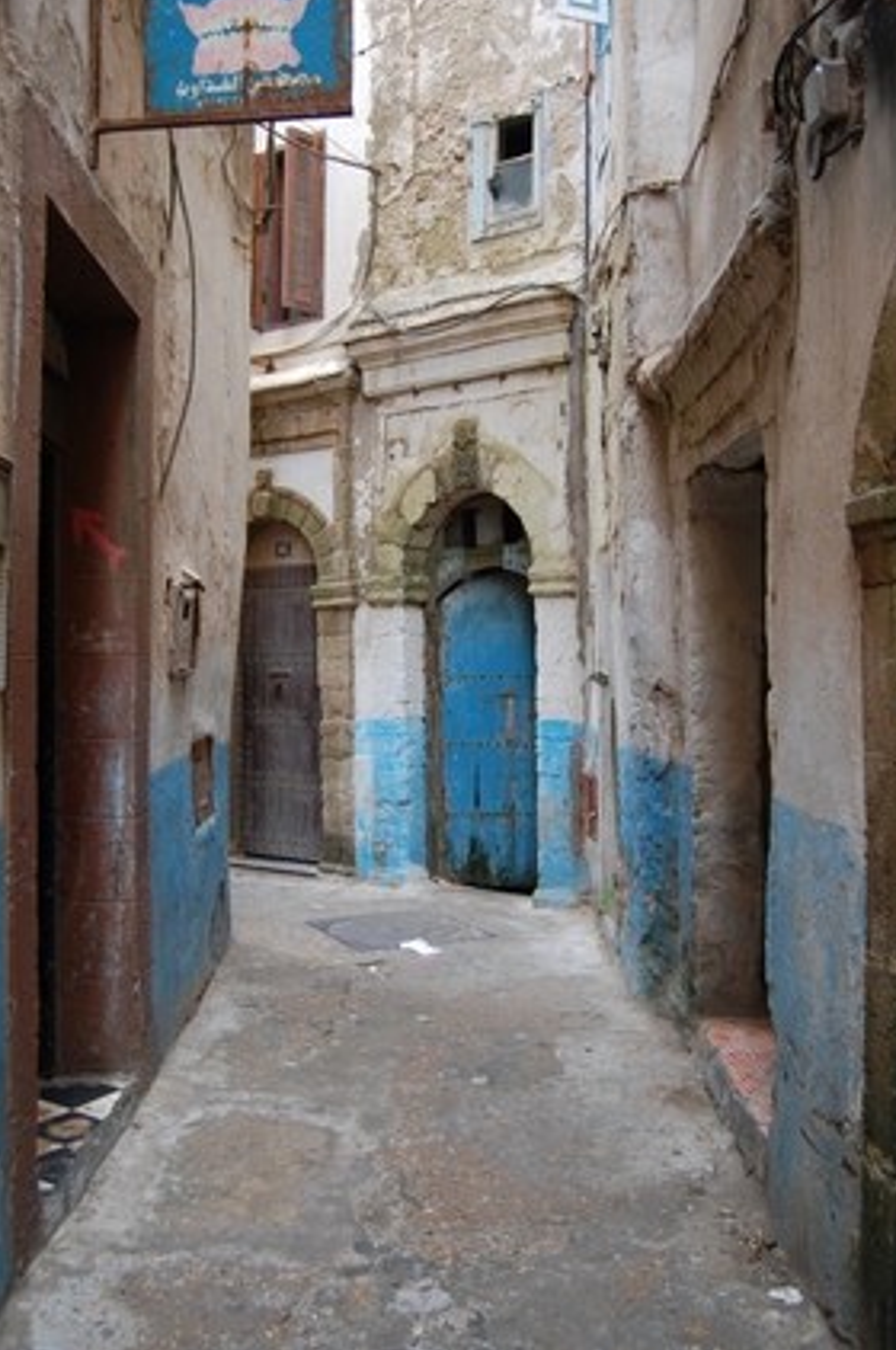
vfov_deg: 58.8
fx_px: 1199
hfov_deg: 41.0
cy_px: 640
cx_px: 424
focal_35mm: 32
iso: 400
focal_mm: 20
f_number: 4.5
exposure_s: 1/80
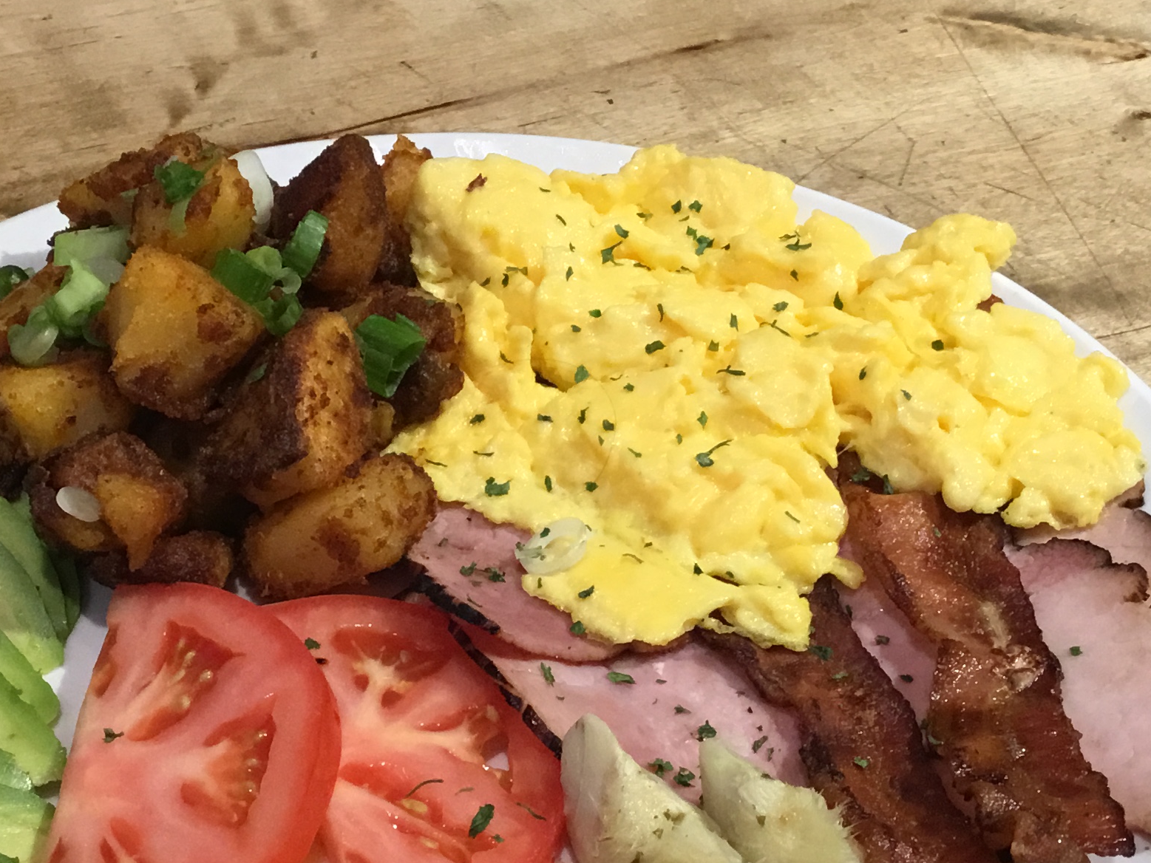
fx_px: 2161
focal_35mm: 65
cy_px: 658
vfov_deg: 22.4
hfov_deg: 29.7
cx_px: 429
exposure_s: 1/30
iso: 80
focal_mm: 3.3
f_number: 2.4
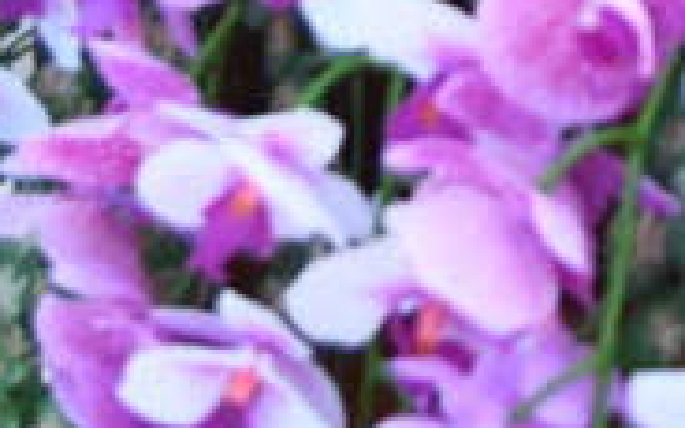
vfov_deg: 5.9
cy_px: -759
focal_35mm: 210
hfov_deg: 9.8
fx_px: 3920
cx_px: 949
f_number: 4
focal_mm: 38
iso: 64
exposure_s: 1/125
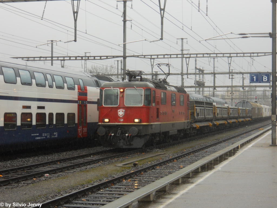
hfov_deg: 26.3
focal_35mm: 74
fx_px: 592
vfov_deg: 19.9
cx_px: 138
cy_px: 104
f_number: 4.4
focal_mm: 13.2
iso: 250
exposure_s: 1/250
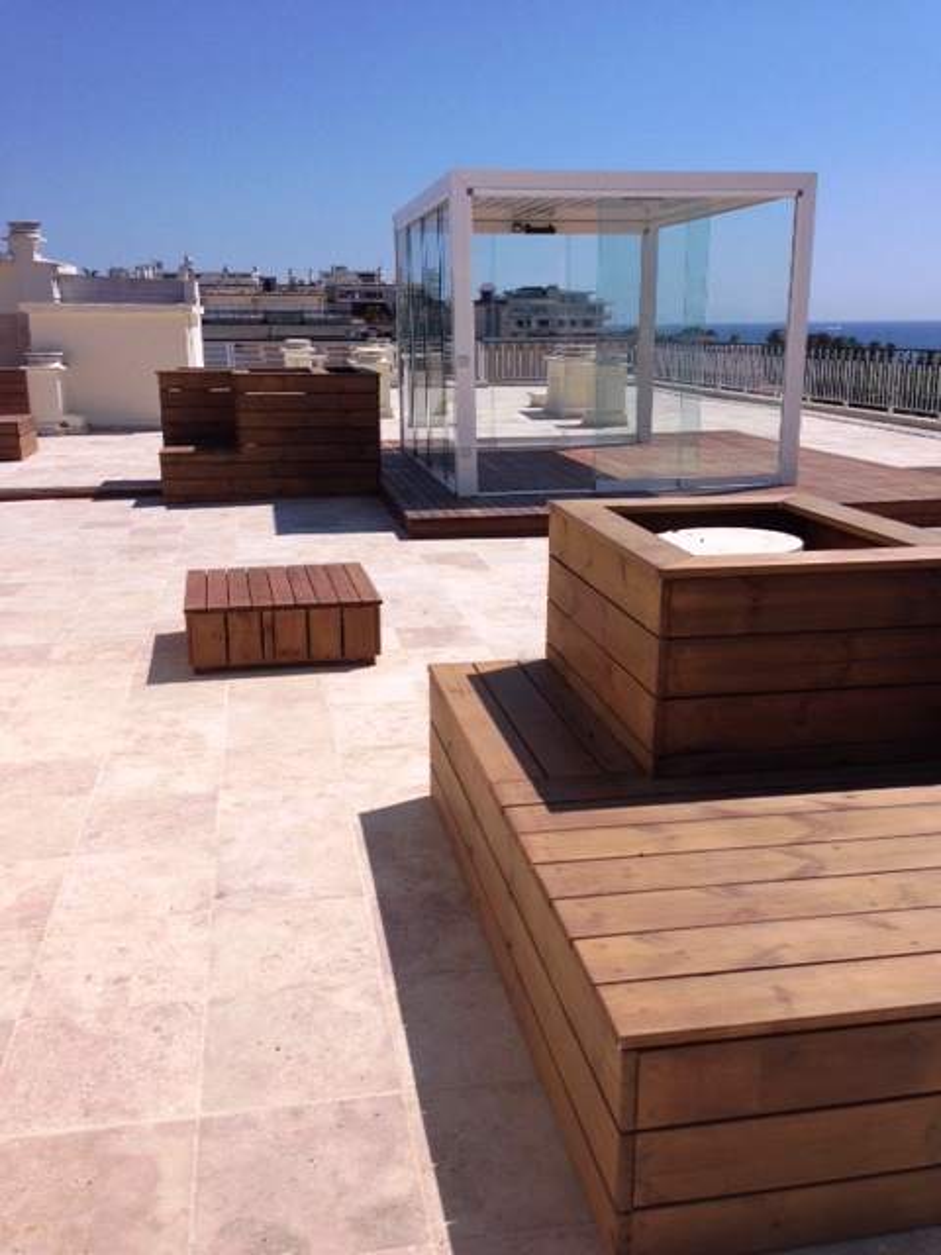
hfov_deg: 42.9
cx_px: 470
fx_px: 1196
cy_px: 628
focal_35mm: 33
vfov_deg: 55.4
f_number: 2.4
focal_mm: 4.12
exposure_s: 1/3390
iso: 50
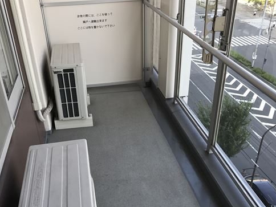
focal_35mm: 37
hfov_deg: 50.0
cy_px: 136
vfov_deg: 38.3
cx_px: 123
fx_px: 295
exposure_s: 1/186
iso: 20
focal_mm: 3.99
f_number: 1.8
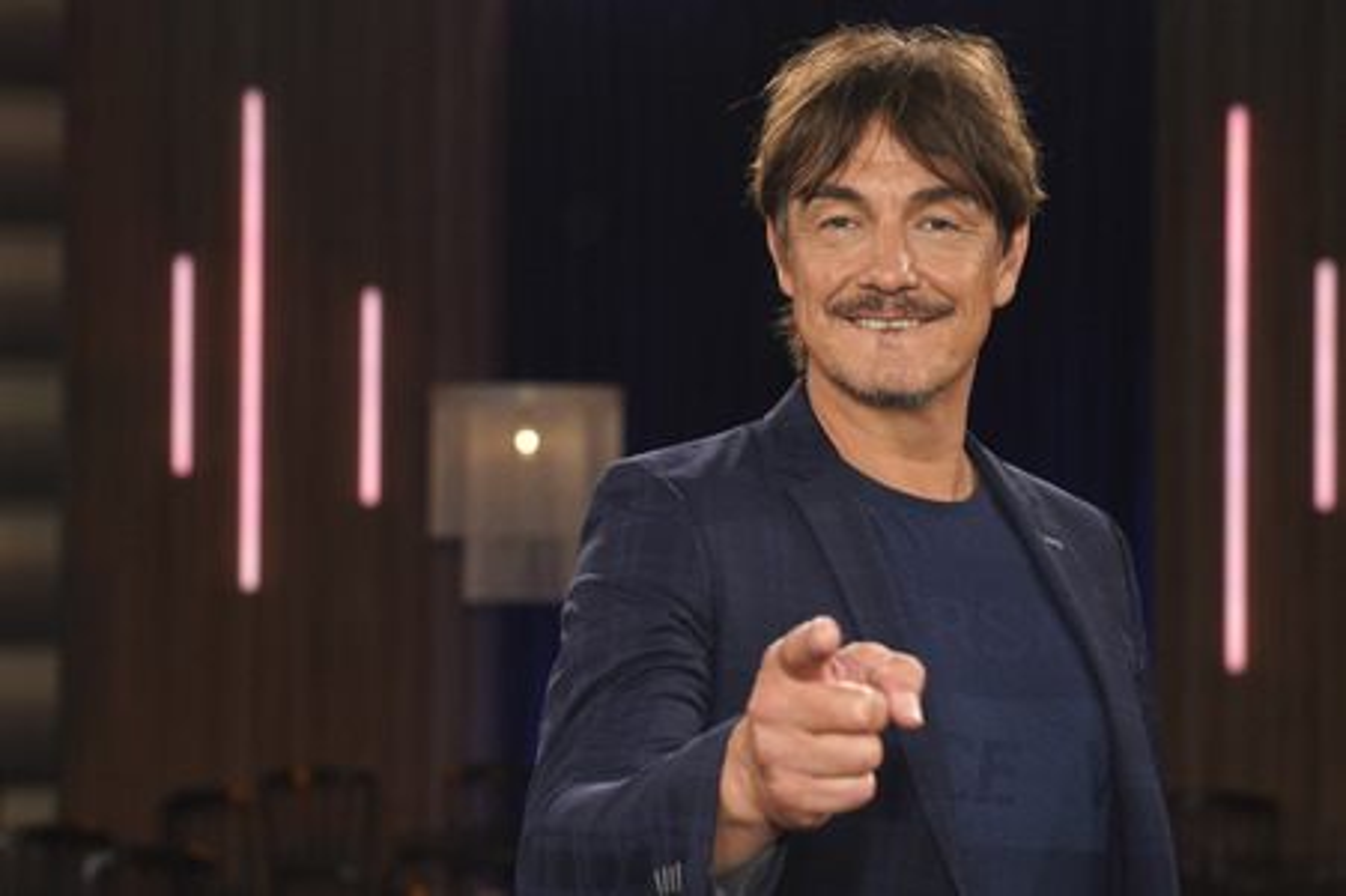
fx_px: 2989
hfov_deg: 25.4
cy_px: 448
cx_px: 673
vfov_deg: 17.0
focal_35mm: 80
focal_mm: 80
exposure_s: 1/200
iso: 1600
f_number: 5
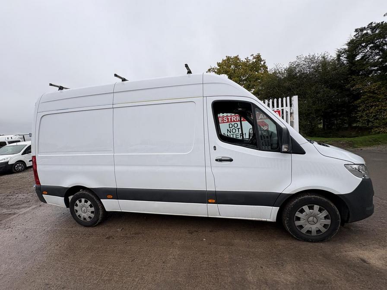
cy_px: 145
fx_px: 157
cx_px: 194
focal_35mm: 14
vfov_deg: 85.7
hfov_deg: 102.1
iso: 40
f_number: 2.2
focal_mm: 2.22
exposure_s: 1/412
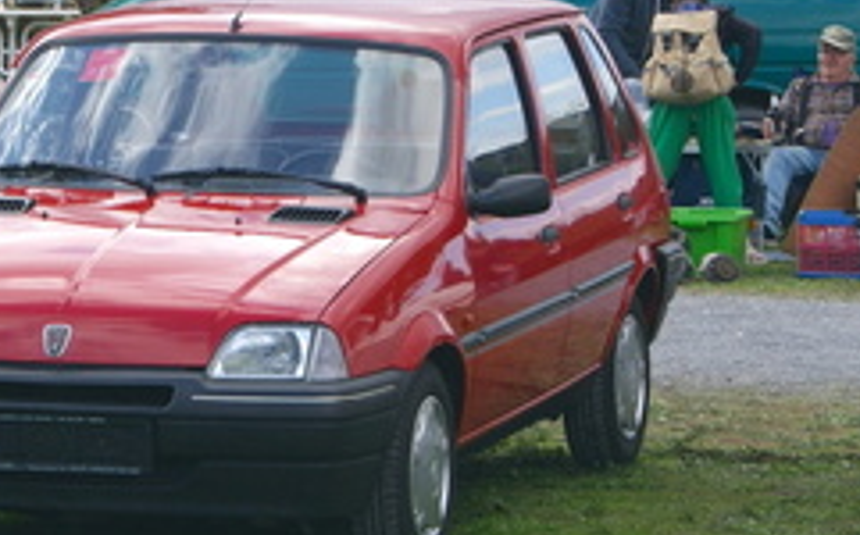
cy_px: 210
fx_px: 4899
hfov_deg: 10.0
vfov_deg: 6.3
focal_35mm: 209
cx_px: 212
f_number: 8
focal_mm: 55
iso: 100
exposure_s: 1/125
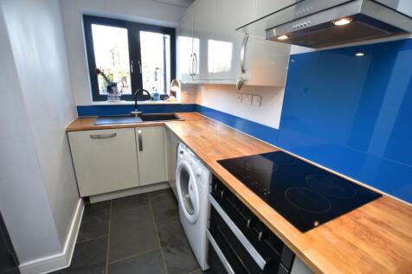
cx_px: 206
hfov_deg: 100.4
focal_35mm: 15
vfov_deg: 77.3
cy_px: 137
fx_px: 172
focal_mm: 10
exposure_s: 1/20
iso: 100
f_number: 3.5
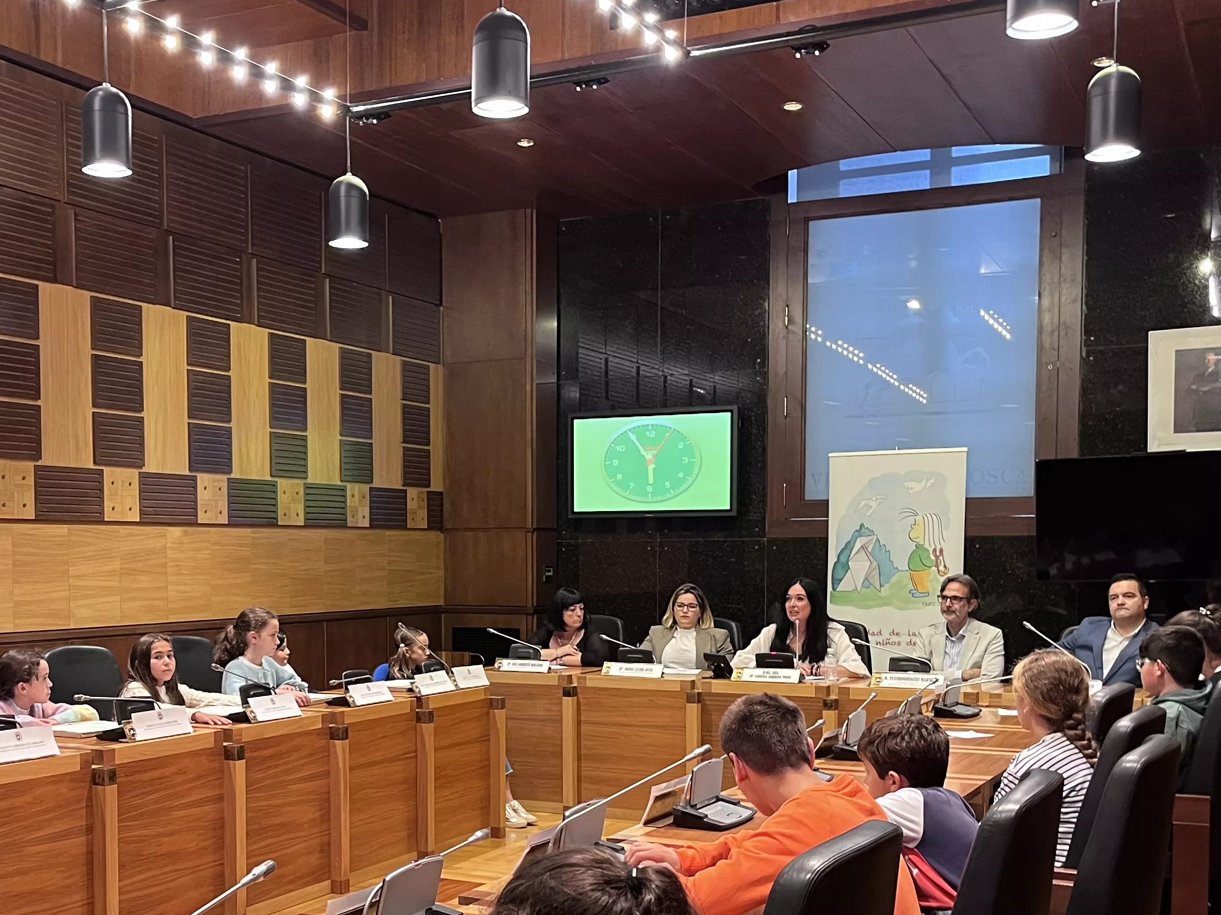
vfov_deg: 32.5
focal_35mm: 44
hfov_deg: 42.6
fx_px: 1552
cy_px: 636
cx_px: 445
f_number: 1.6
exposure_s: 1/50
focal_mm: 5.1
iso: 250
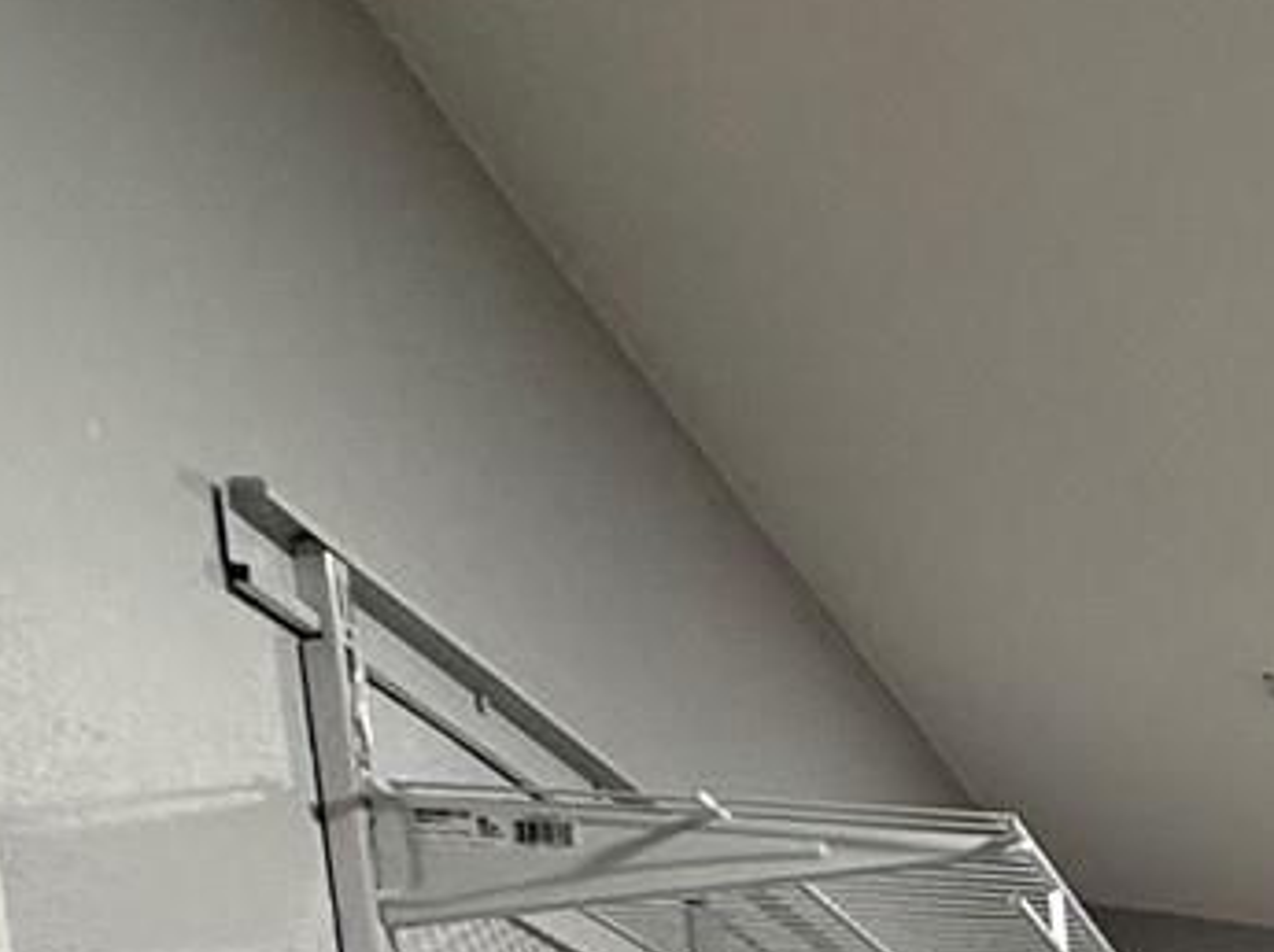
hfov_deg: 21.9
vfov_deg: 17.3
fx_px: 2390
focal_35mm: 65
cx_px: 2149
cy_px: 1834
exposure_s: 1/120
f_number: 2.2
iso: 250
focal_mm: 2.22
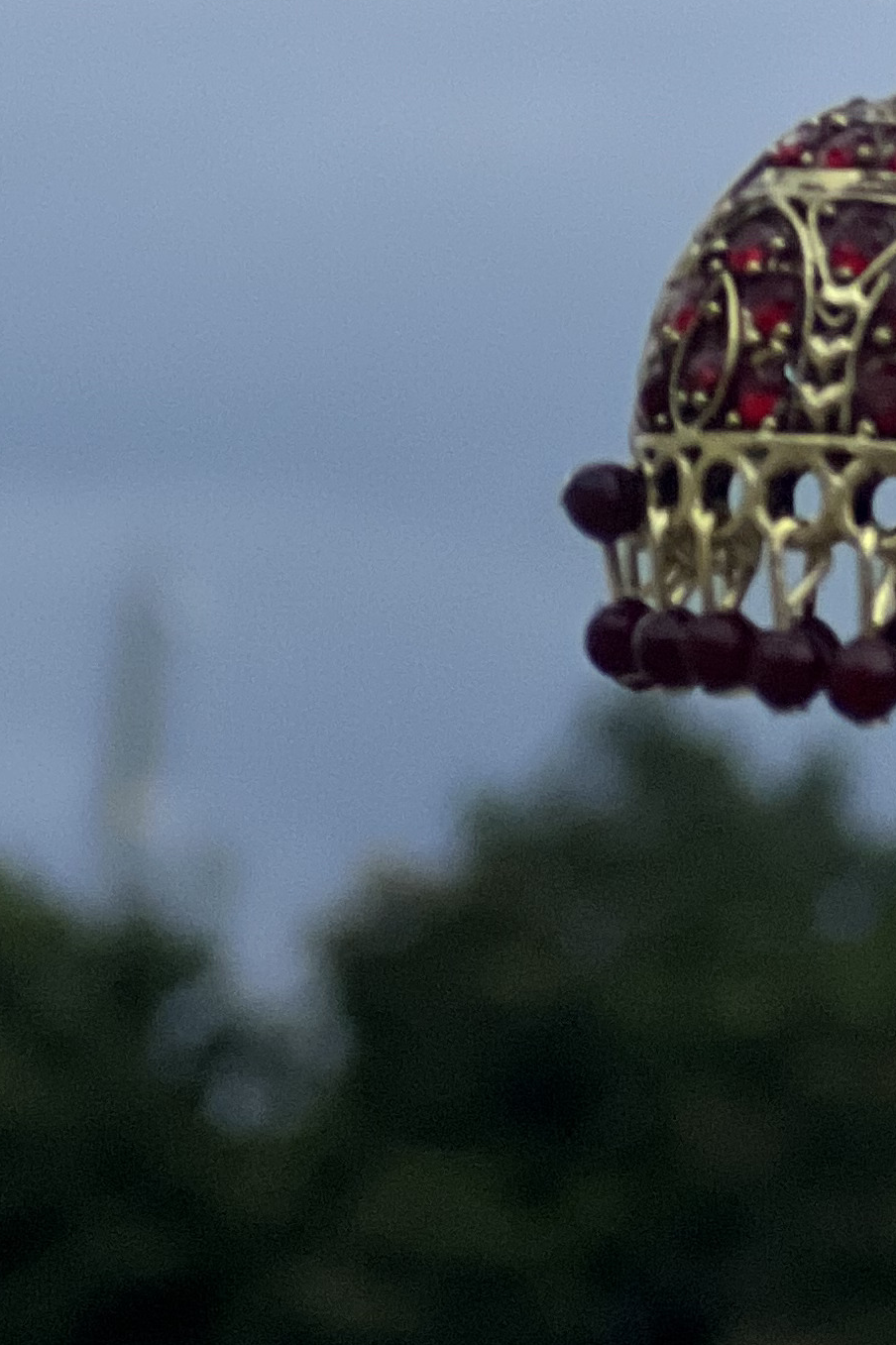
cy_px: -348
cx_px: 1361
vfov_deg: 8.5
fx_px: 8889
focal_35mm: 238
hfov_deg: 5.7
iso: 320
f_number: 2.8
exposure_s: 1/40
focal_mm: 9
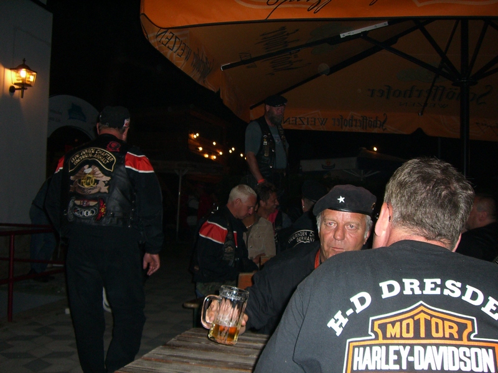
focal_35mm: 38
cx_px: 249
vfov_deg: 37.7
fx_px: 547
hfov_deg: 49.0
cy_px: 186
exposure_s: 1/60
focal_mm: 6.2
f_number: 2.7
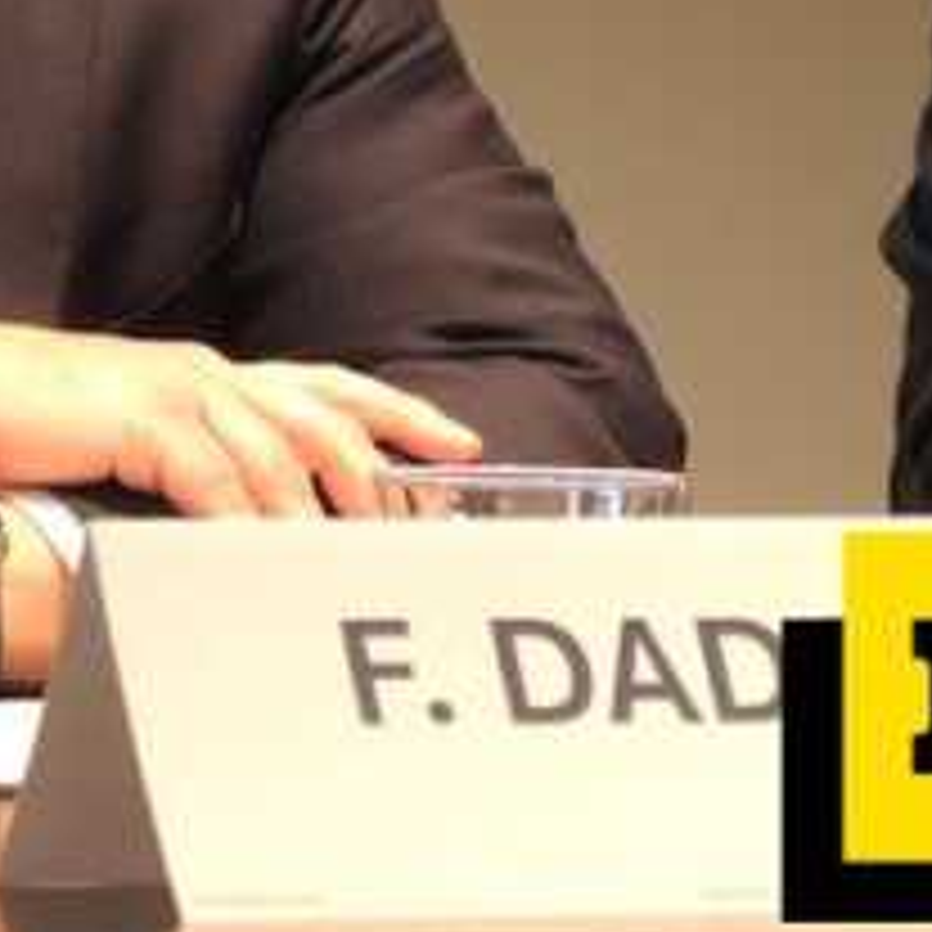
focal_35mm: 402
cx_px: -257
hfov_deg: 4.3
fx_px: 12245
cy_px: -135
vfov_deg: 4.3
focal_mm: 28.4
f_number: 3.5
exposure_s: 1/40
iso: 400
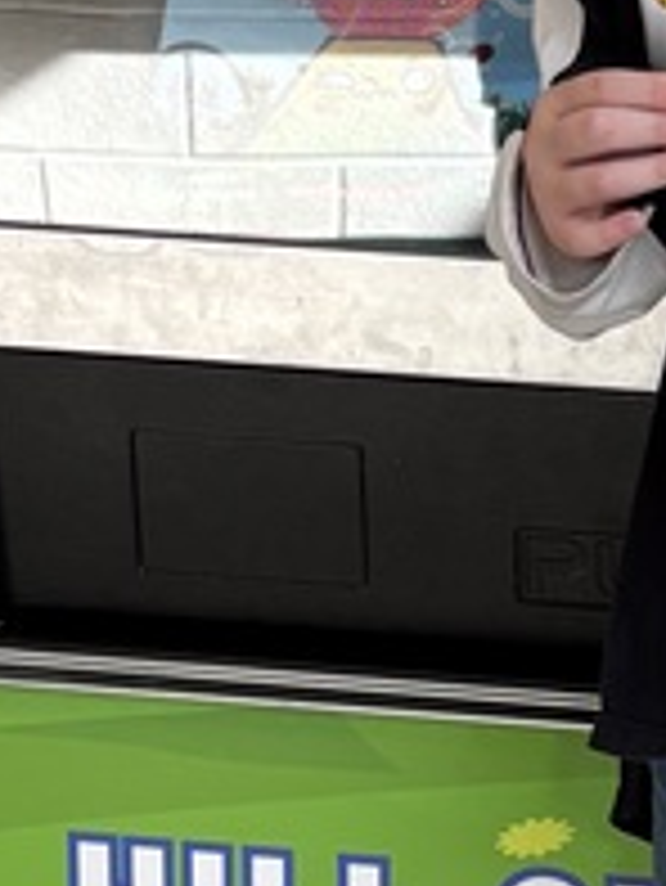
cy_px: 459
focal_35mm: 135
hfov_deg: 10.6
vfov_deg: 14.6
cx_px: 1030
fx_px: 3459
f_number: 1.6
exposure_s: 1/120
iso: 100
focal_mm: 5.96
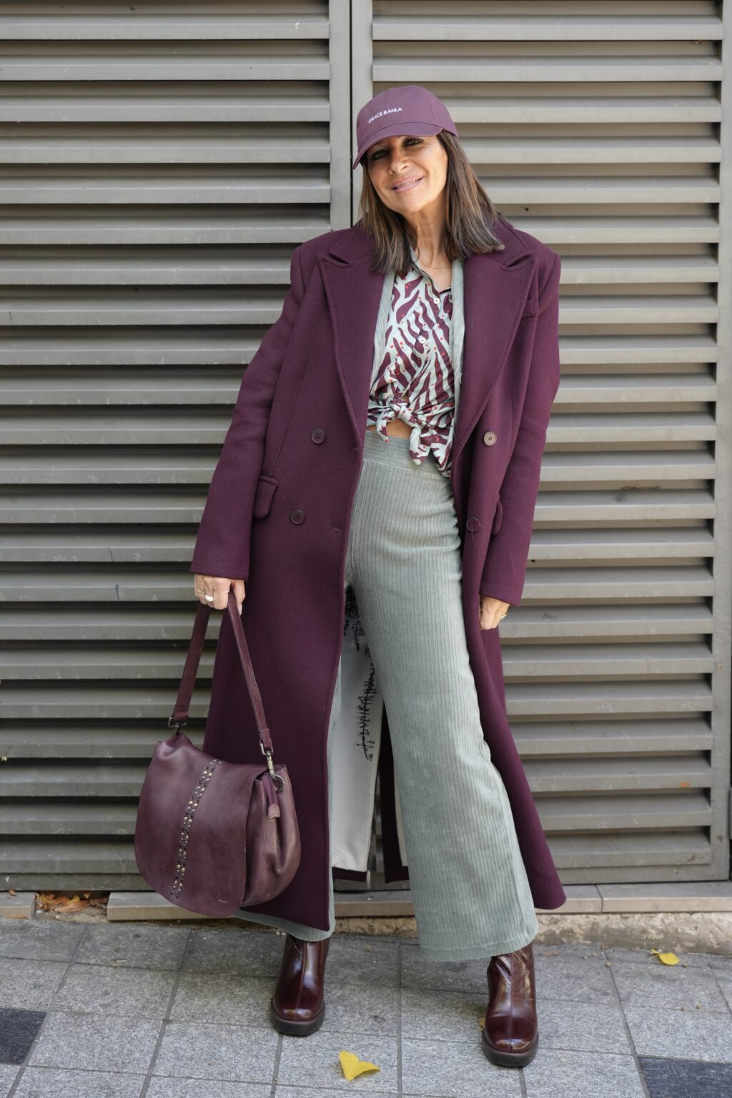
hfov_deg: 27.0
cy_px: 549
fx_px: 1525
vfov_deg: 39.6
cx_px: 366
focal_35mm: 50
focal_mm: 50
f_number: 4
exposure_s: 1/160
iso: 400
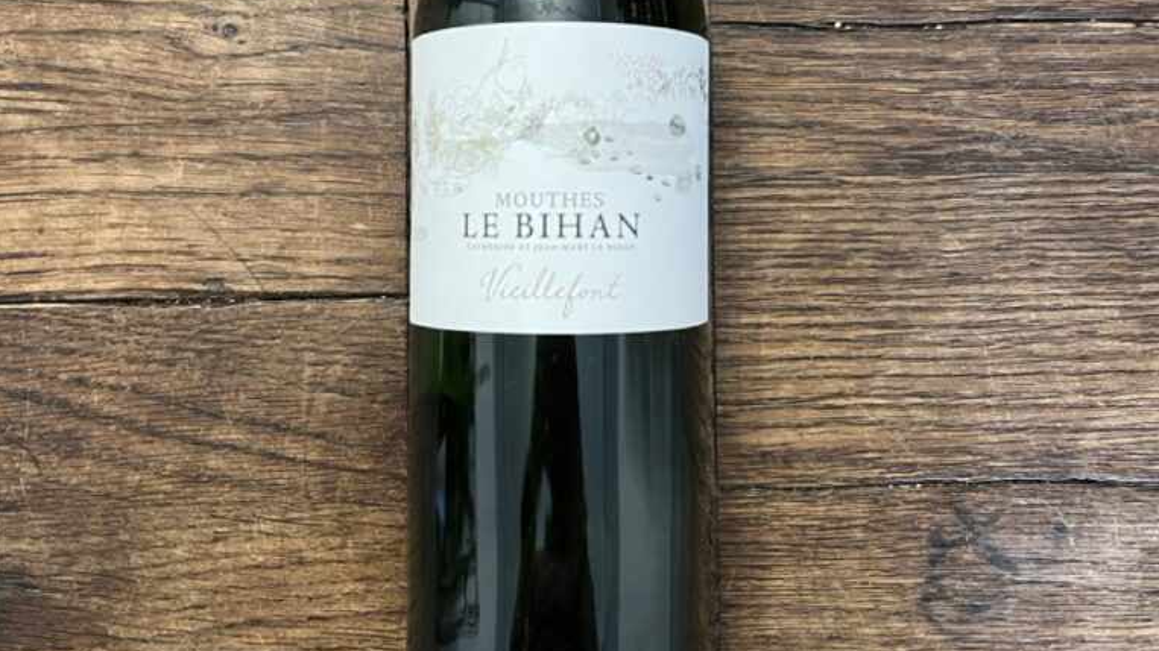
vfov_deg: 30.9
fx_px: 1168
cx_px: 577
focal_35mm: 38
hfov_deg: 52.8
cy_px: 199
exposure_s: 1/25
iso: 640
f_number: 1.6
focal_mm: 5.1
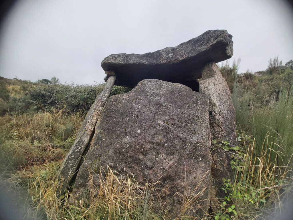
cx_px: 146
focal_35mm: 12
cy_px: 110
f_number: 2.2
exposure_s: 1/174
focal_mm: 1.42
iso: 40
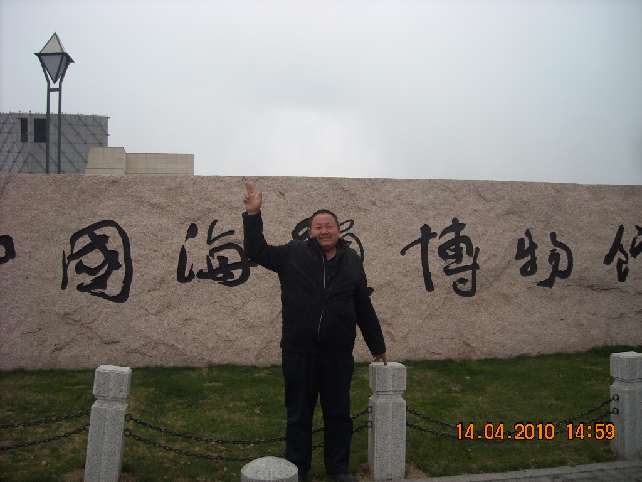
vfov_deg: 40.7
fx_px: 649
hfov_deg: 52.6
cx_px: 321
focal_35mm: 35
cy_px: 241
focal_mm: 5.7
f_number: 5.6
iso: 64
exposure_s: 1/135
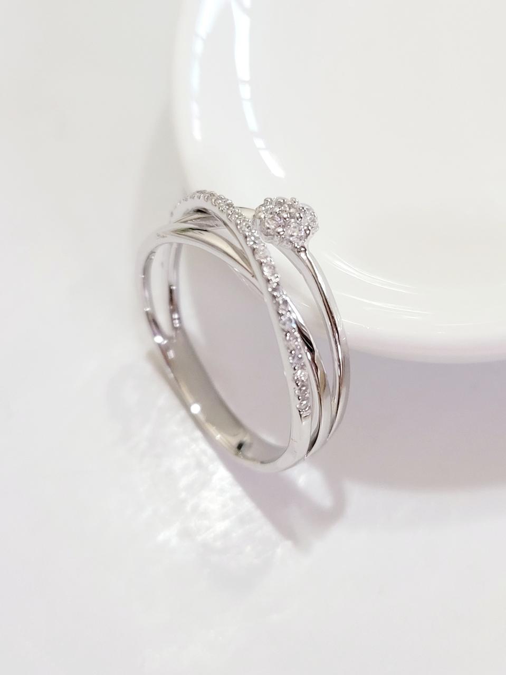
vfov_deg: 67.3
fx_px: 507
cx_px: 253
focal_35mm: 26
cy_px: 338
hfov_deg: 53.0
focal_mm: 5.4
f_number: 1.8
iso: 320
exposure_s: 1/120
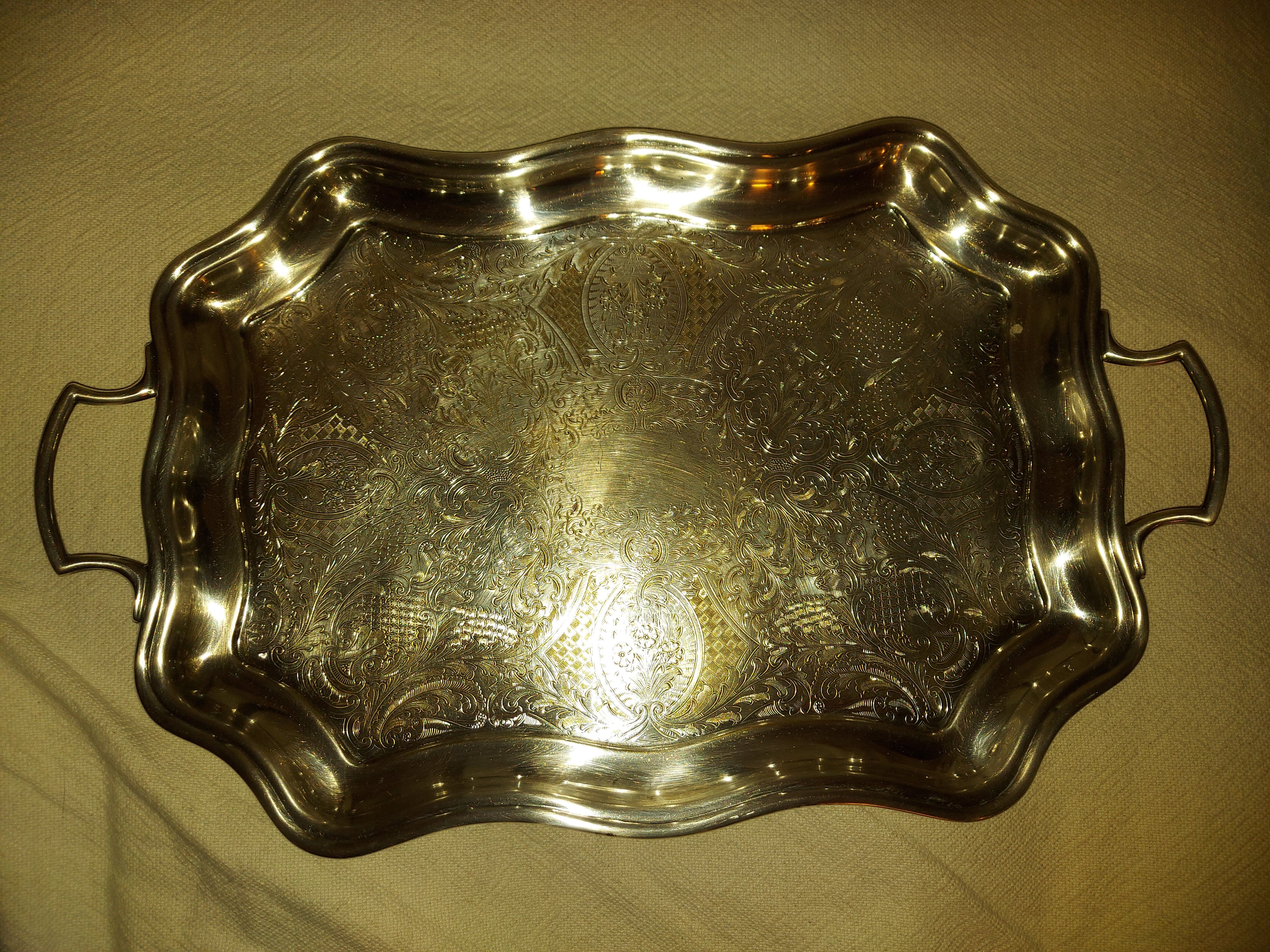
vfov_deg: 56.8
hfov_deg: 71.6
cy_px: 476
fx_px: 881
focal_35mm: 24
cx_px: 635
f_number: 1.8
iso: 40
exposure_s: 1/60
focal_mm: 5.23
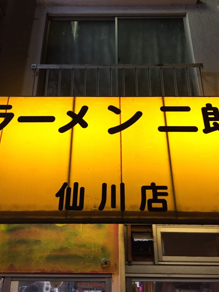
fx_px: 278
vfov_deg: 55.3
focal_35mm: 33
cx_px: 105
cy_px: 135
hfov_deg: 42.9
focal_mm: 4.15
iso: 250
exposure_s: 1/33
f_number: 2.2
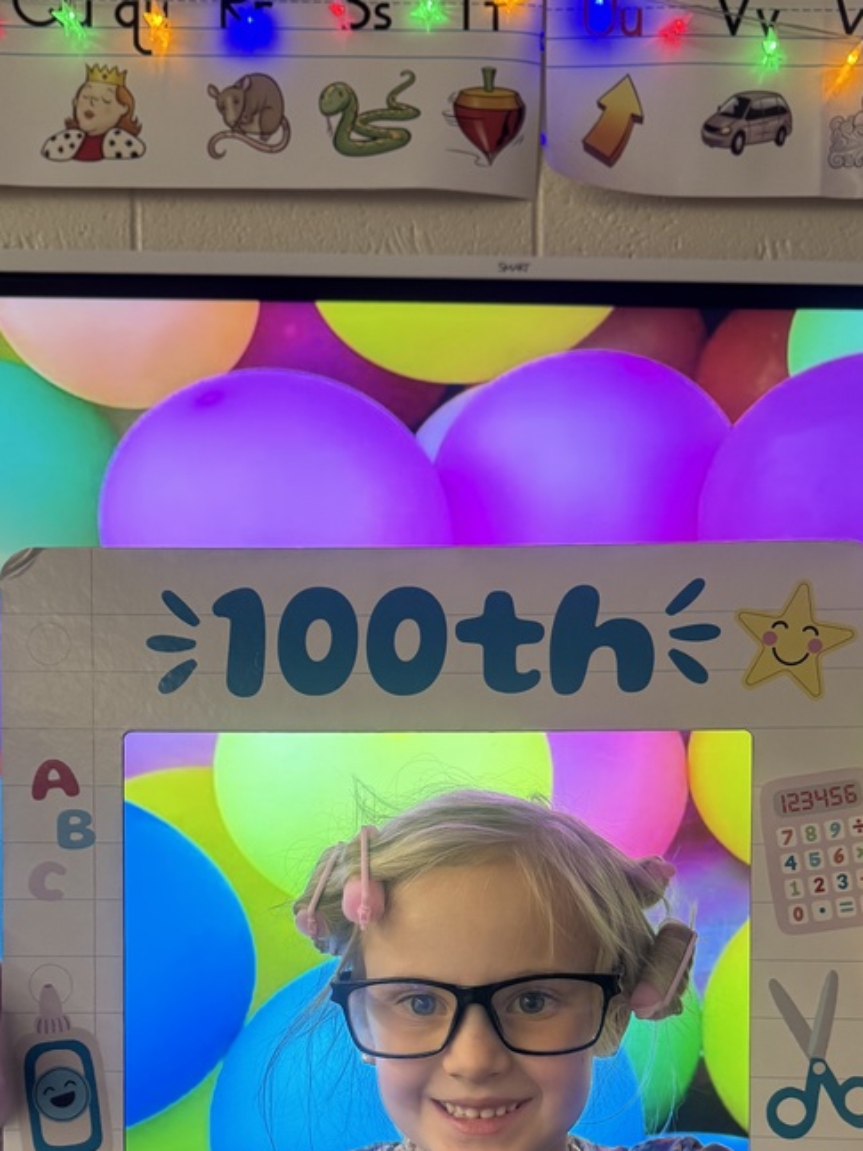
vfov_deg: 46.8
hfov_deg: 37.7
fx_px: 1264
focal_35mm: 38
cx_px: 441
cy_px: 889
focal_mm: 6.76
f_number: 1.78
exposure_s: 1/60
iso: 160
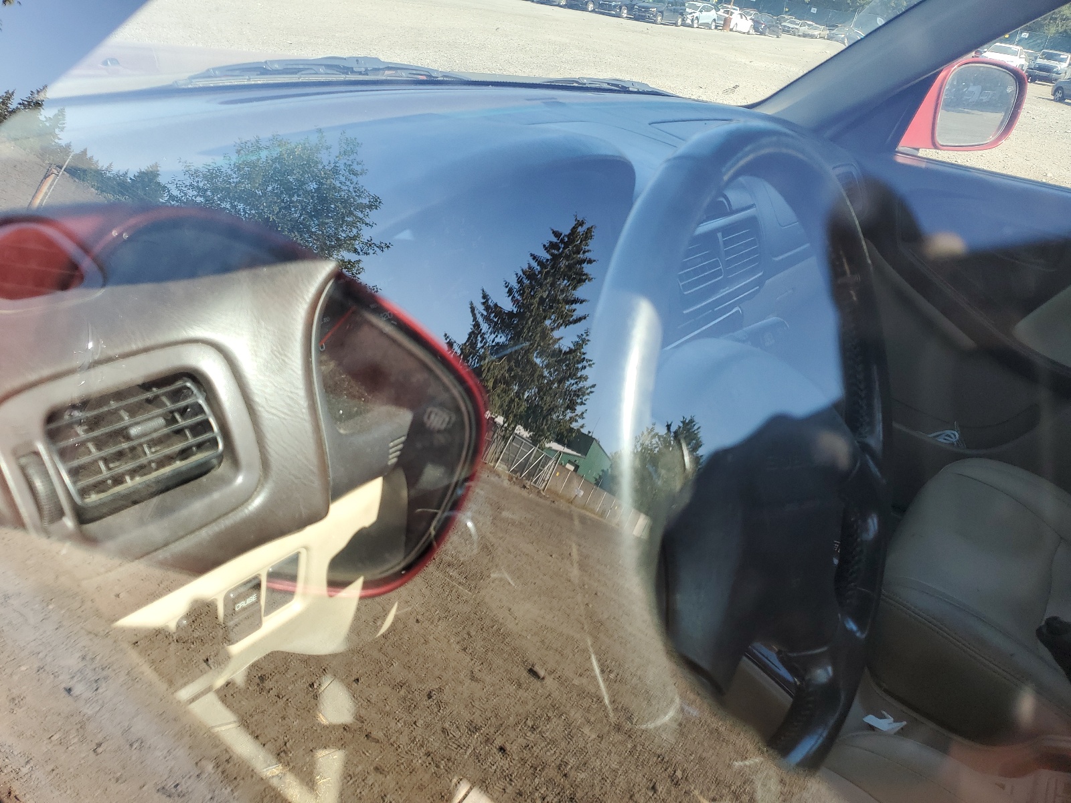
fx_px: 804
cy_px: 402
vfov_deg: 53.1
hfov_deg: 67.3
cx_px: 536
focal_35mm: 26
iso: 50
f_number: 1.5
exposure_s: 1/556
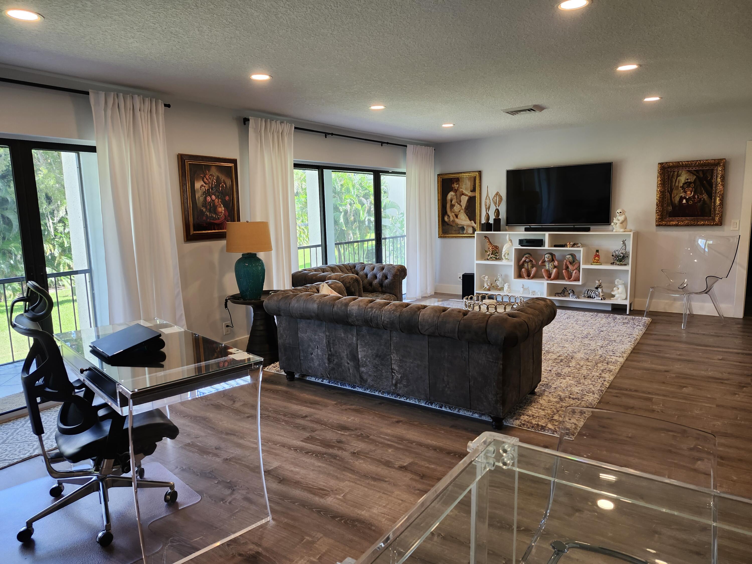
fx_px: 500
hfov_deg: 73.9
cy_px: 282
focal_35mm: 23
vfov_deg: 58.9
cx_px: 376
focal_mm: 5.54
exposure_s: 1/120
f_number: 1.8
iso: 125
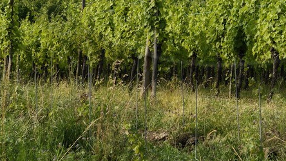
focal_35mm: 181
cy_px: -169
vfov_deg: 6.5
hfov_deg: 11.9
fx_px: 1373
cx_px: 220
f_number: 8
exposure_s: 1/250
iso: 200
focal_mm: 48
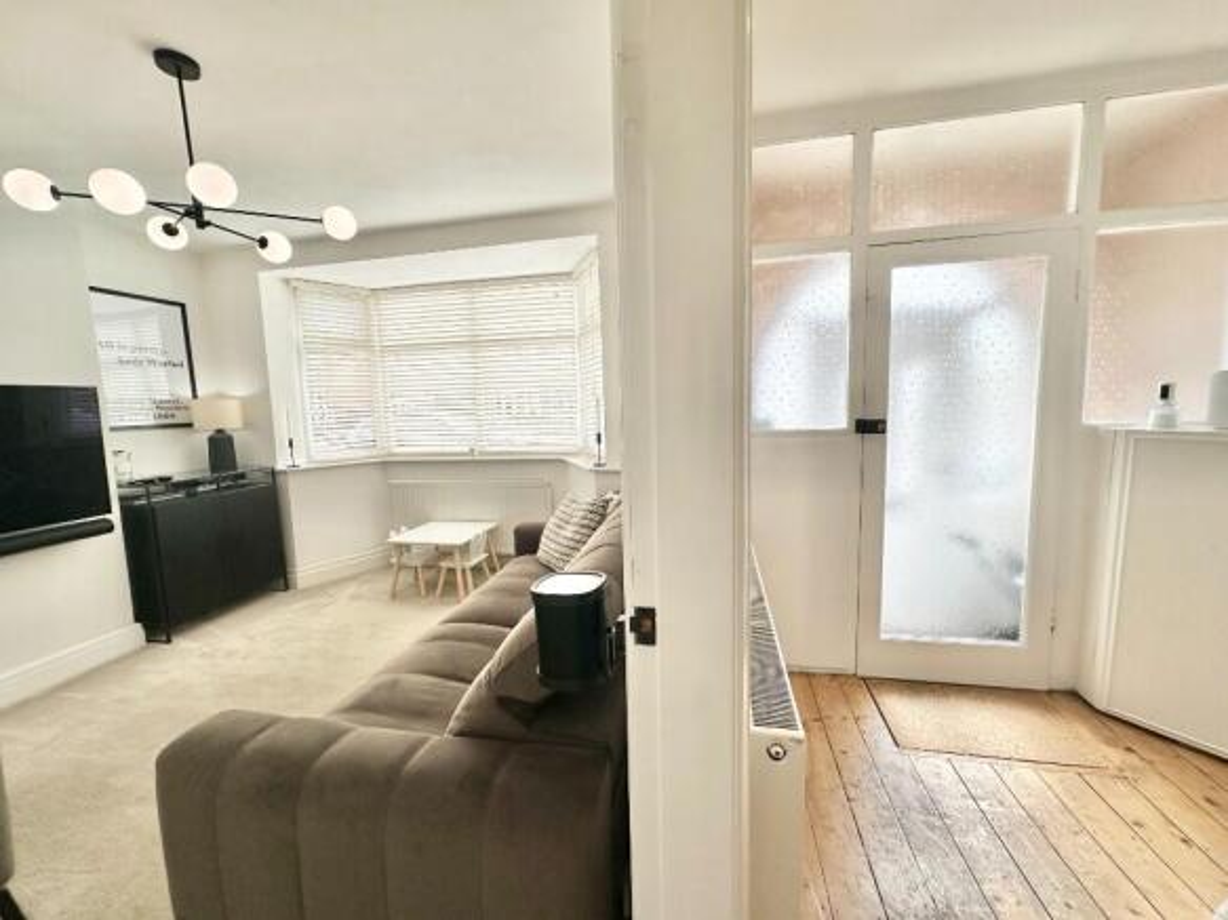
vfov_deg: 85.7
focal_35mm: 14
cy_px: 460
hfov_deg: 102.1
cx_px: 614
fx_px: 497
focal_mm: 2.22
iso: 64
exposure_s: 1/404
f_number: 2.2
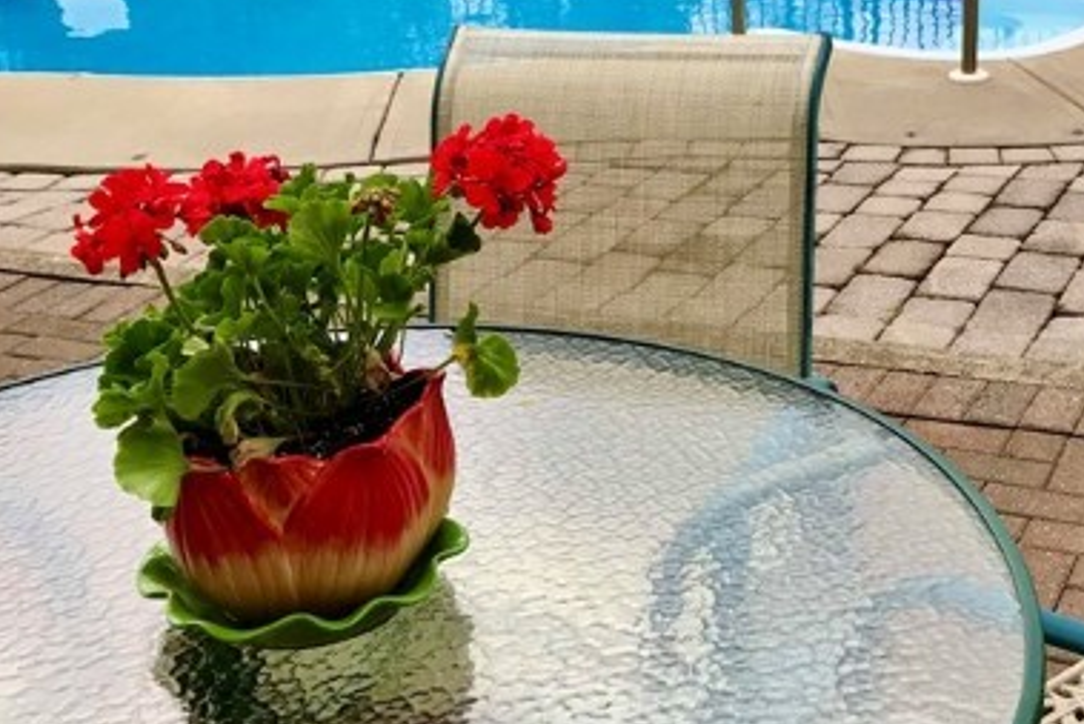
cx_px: 795
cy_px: 278
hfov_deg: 33.3
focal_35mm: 59
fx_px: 1777
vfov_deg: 23.0
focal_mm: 3.99
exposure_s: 1/679
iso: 20
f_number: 1.8
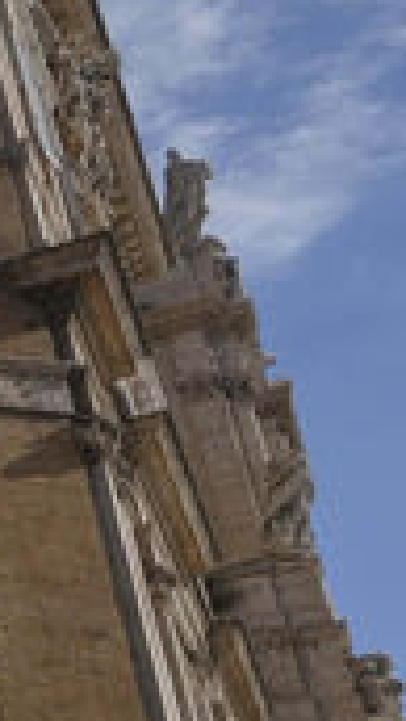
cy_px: 543
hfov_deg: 9.9
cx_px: -820
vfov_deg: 23.2
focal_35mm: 91
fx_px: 1738
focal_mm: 16
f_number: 3.5
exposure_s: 1/8000
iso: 250
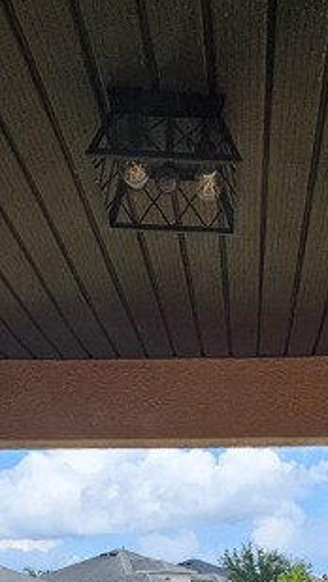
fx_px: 726
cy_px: 682
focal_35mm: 47
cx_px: 241
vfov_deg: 35.4
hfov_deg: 25.2
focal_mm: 2.2
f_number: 2.2
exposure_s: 1/825
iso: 64
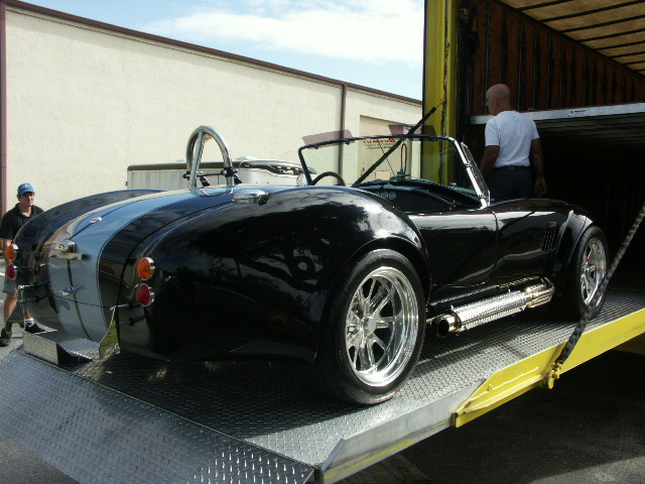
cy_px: 242
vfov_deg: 44.2
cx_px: 322
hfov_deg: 56.8
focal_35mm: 32
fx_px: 596
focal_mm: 8.34
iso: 64
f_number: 7.1
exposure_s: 1/250
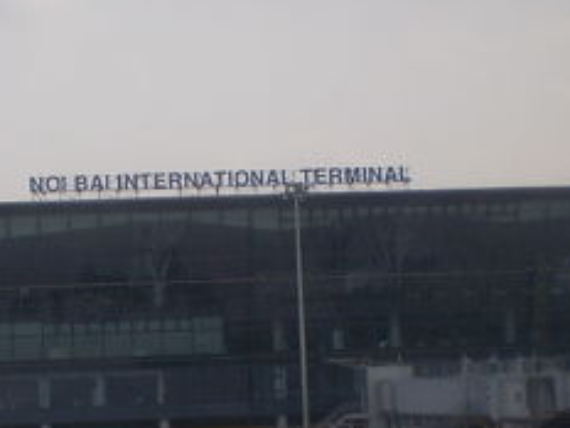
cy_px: 336
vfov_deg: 14.6
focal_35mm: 101
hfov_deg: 19.3
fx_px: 1663
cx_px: 145
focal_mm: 6.3
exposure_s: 1/1600
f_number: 4.6
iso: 64
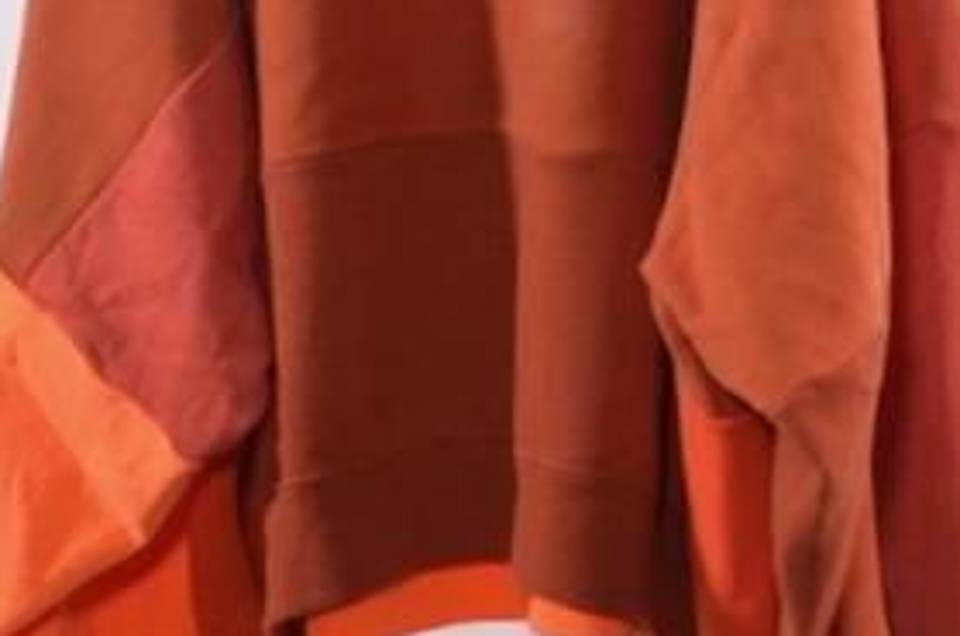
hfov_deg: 12.0
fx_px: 4579
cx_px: 430
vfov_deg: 7.9
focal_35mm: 172
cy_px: -41
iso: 800
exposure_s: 1/60
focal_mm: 40
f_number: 4
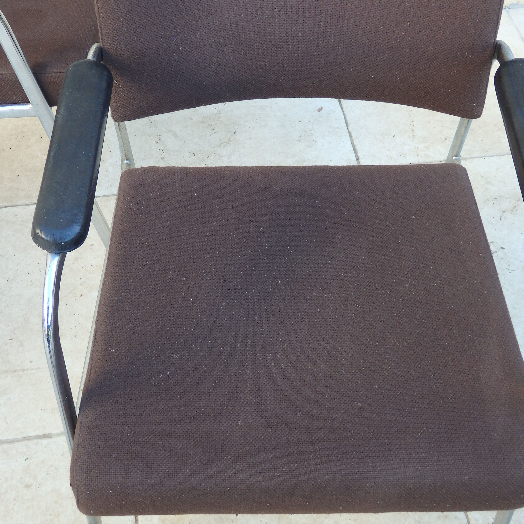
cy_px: 205
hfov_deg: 37.6
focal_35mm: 45
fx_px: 771
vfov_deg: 37.4
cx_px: 257
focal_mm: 6.6
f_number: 3.6
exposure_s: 1/50
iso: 125
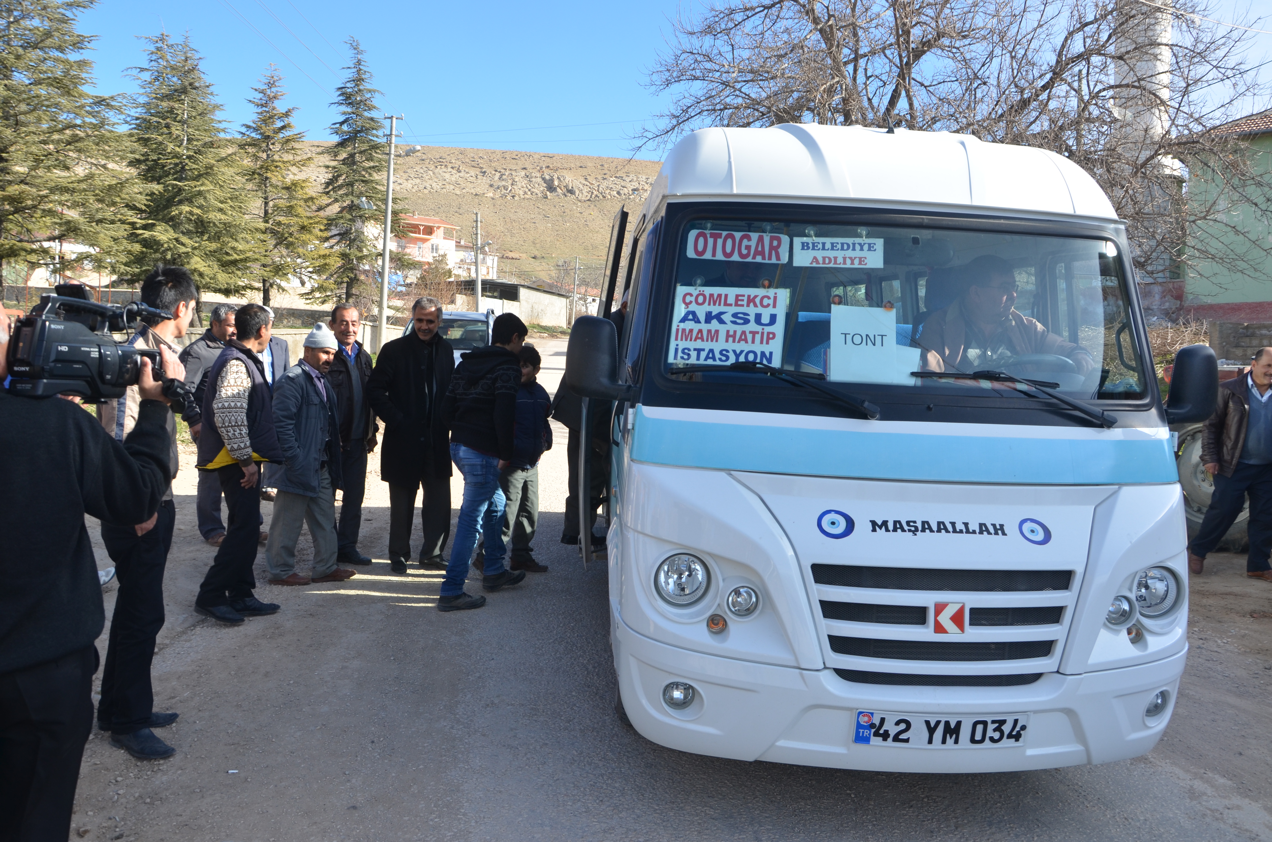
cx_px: 636
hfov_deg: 59.6
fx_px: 1111
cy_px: 421
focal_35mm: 32
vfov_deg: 41.5
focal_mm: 21
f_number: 8
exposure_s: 1/250
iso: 200
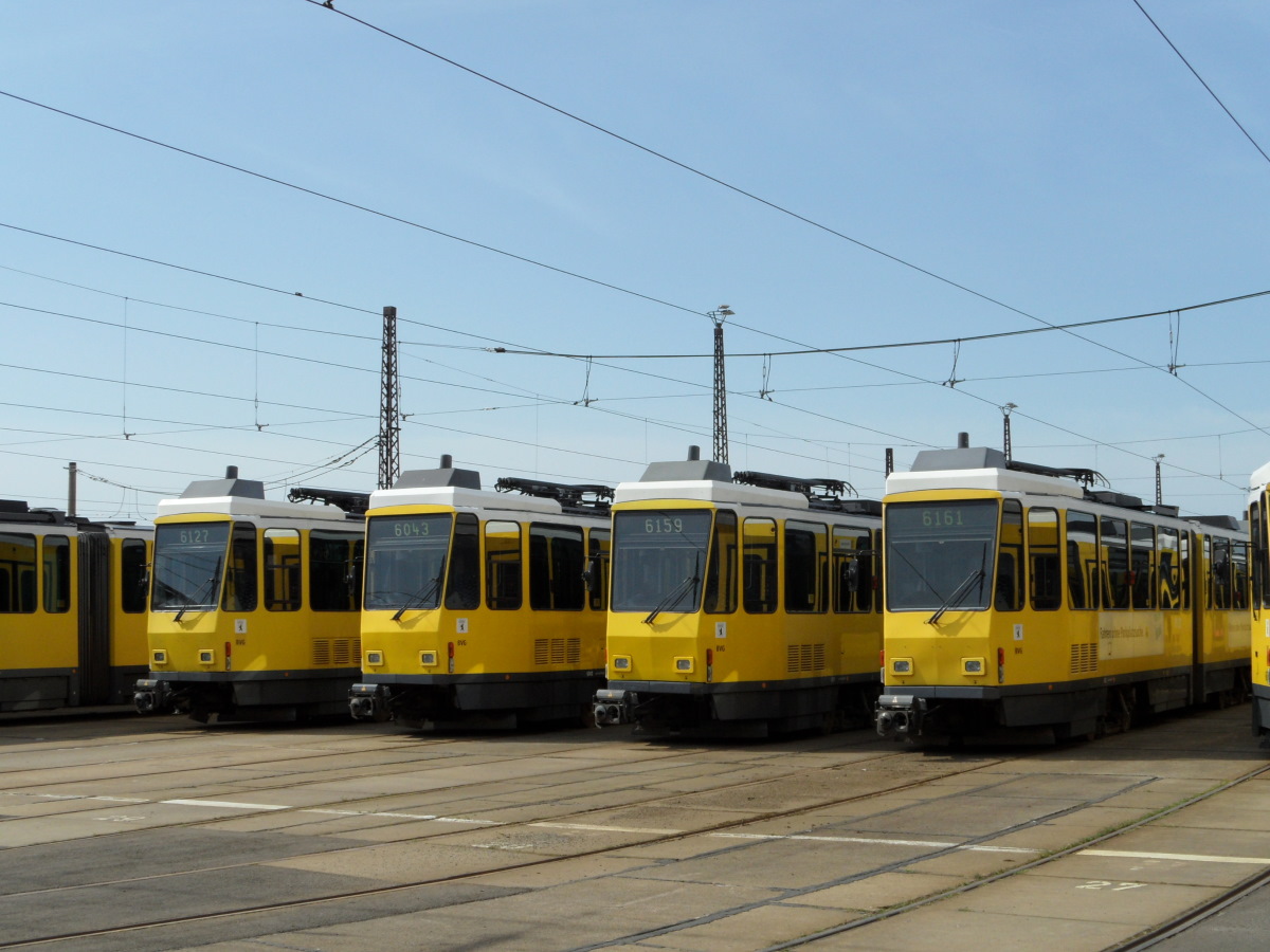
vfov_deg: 29.1
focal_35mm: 50
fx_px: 1834
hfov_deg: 38.2
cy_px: 476
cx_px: 635
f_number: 5.4
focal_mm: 8.2
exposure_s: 1/750
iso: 80
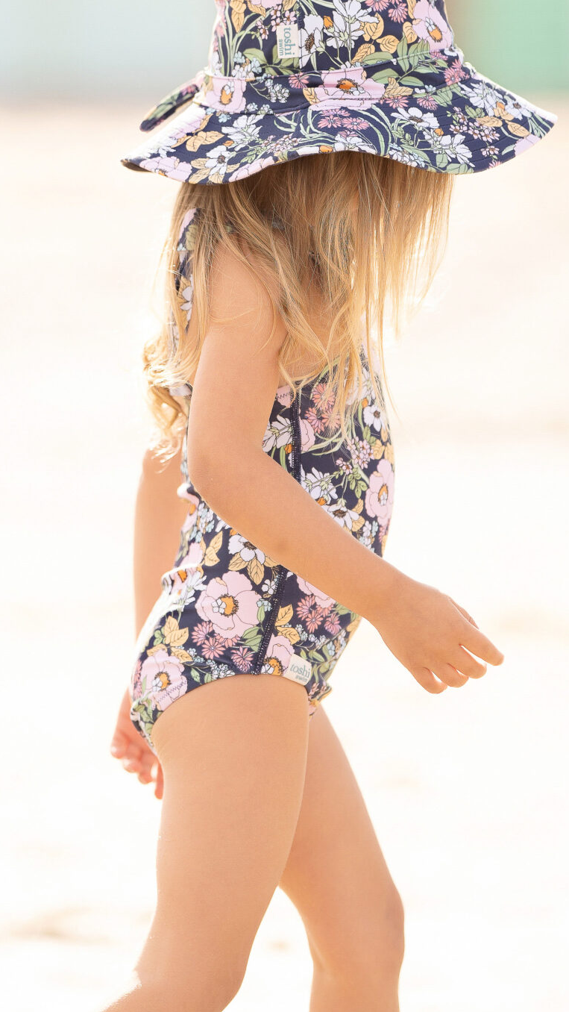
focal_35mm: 267
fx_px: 7160
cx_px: 301
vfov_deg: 8.1
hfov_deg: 4.6
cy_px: 465
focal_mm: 135
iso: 160
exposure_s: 1/3200
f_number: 2.2
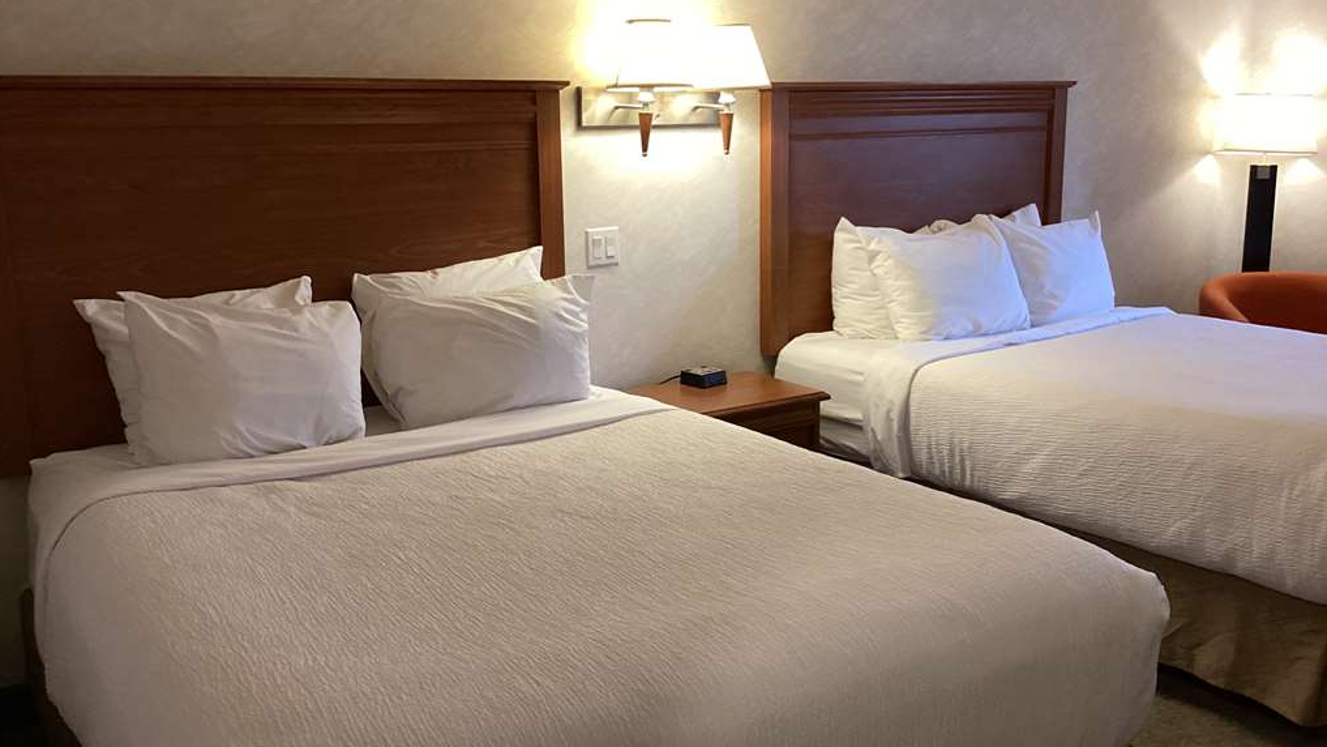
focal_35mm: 34
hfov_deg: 58.0
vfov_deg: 34.6
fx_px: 1196
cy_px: 350
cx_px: 660
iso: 200
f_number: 2.4
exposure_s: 1/60
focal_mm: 3.3
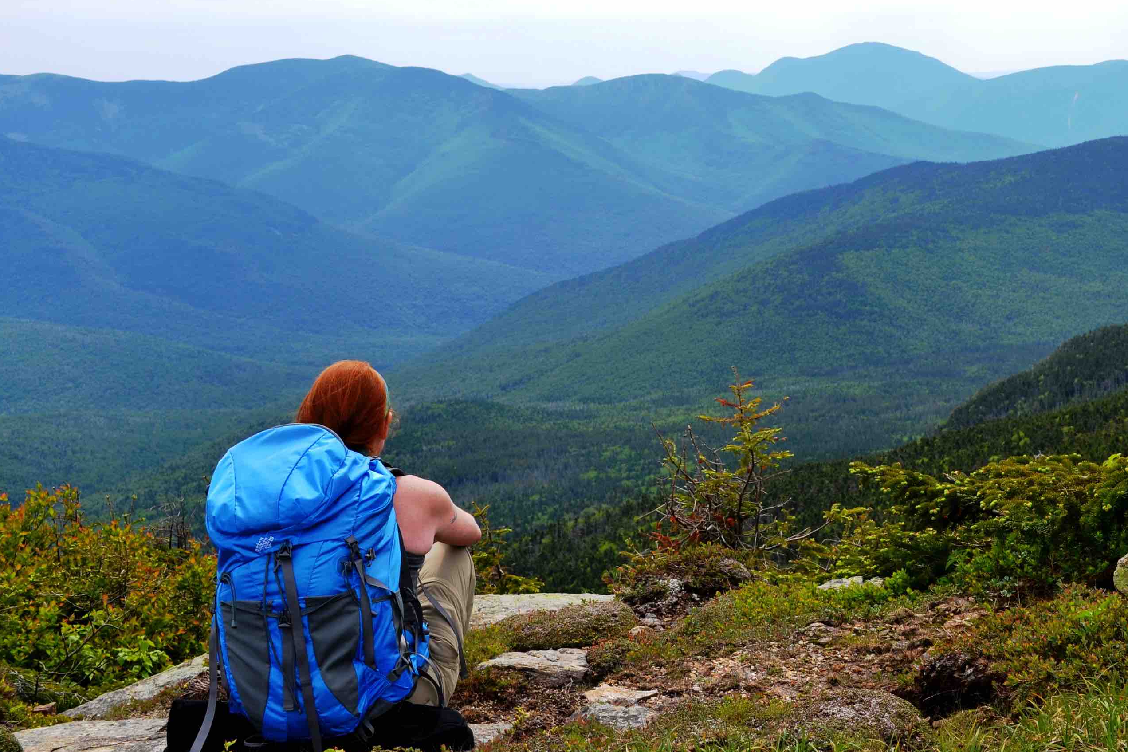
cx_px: 755
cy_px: 295
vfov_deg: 25.5
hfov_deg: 37.1
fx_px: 1660
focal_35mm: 53
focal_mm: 26
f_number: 8
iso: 100
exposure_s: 1/200
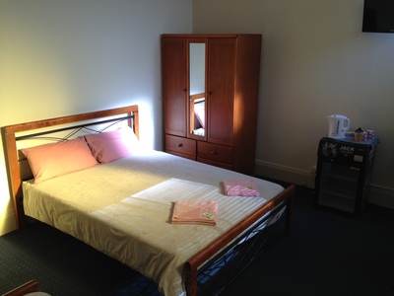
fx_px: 376
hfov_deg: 55.4
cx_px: 197
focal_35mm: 33
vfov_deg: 42.9
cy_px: 148
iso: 50
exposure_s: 1/194
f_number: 2.4
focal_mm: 4.13
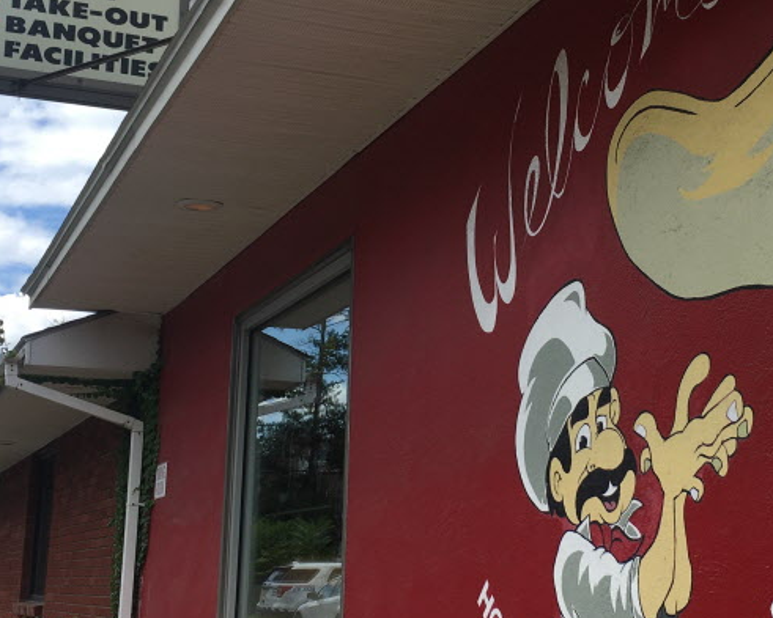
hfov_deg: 31.7
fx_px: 1350
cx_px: 526
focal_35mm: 59
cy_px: 286
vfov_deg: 25.8
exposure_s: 1/974
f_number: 2.2
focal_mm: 4.2
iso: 25
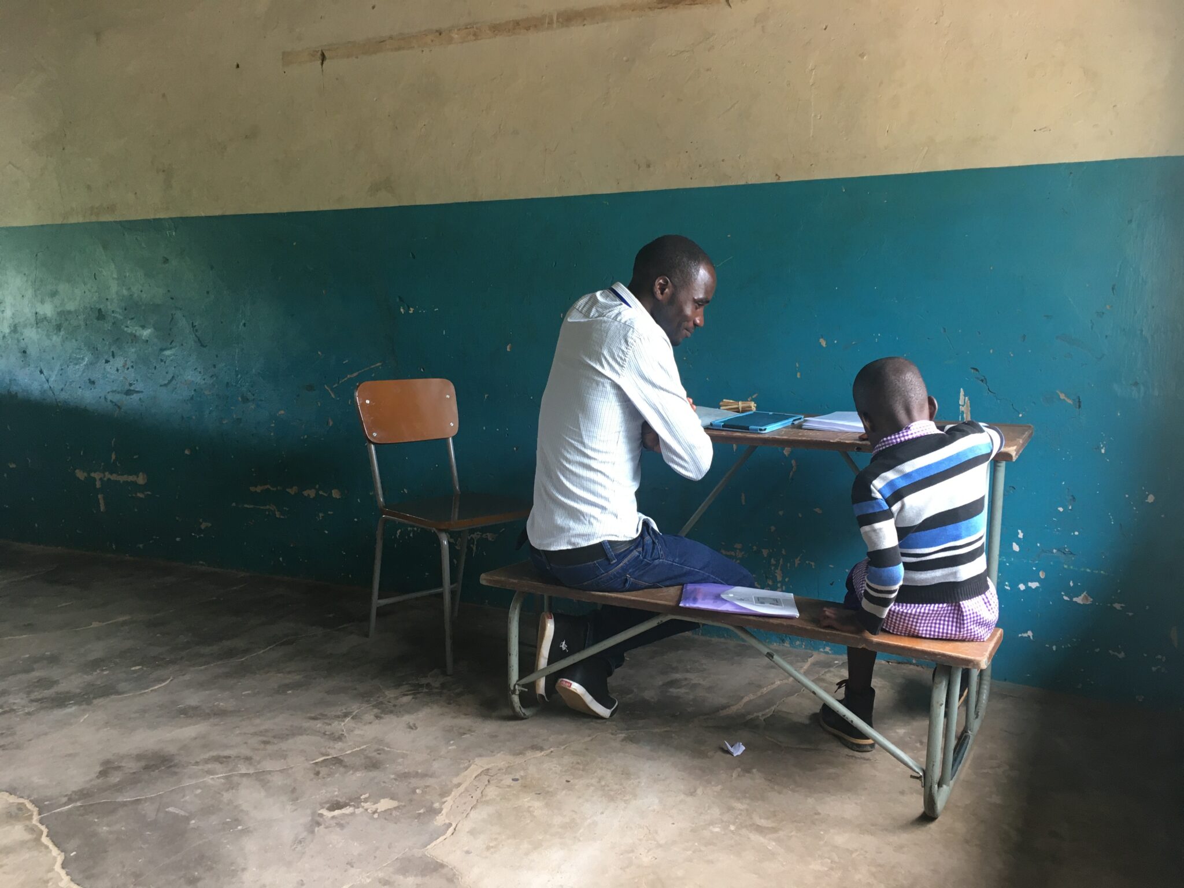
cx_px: 592
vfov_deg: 48.2
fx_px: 992
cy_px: 444
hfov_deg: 61.7
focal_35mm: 29
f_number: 2.2
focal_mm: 4.15
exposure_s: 1/33
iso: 100
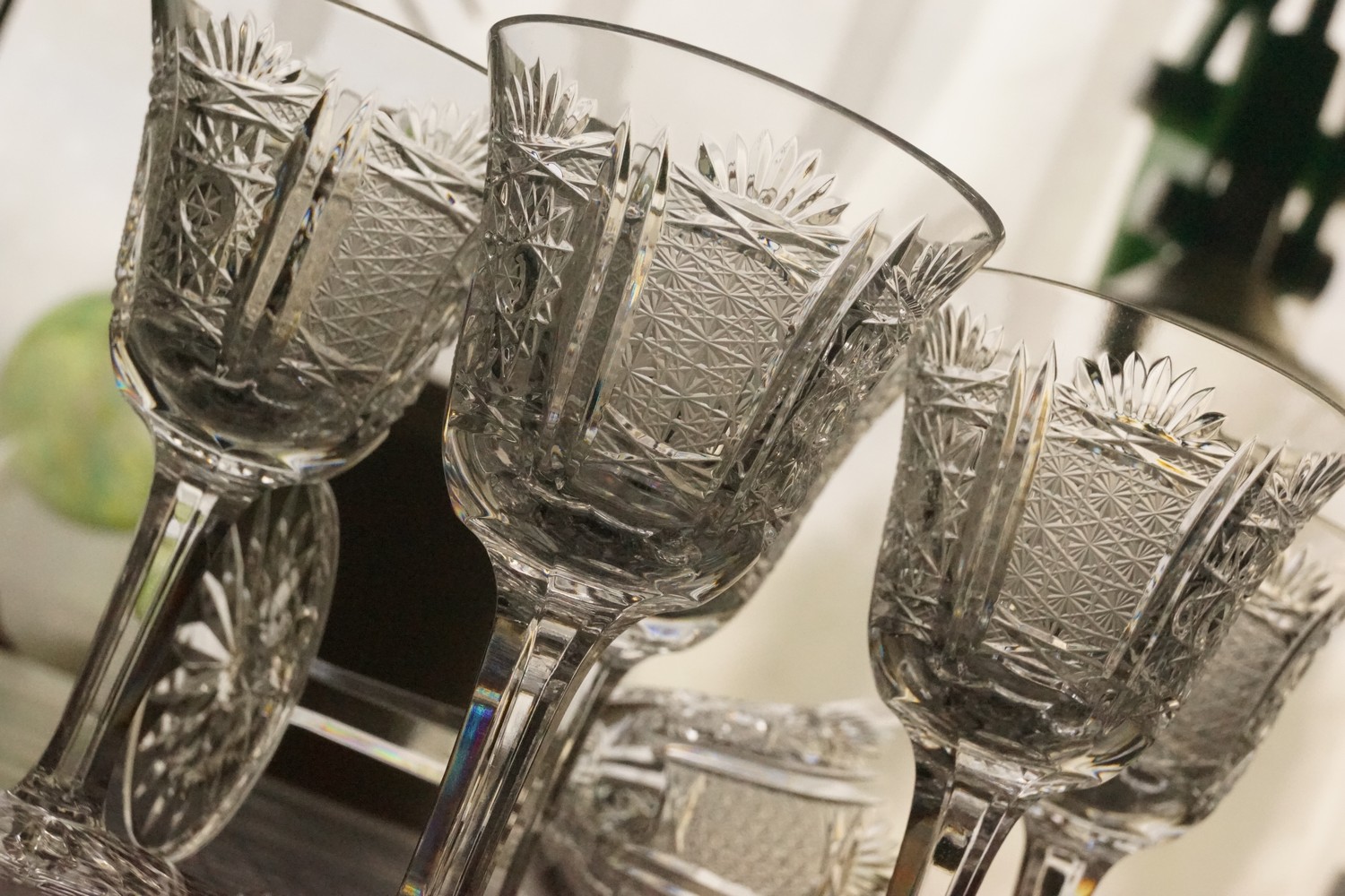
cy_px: 448
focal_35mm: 75
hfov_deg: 27.0
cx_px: 672
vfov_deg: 18.2
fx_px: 2802
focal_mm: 50
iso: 6400
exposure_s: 1/3200
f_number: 14
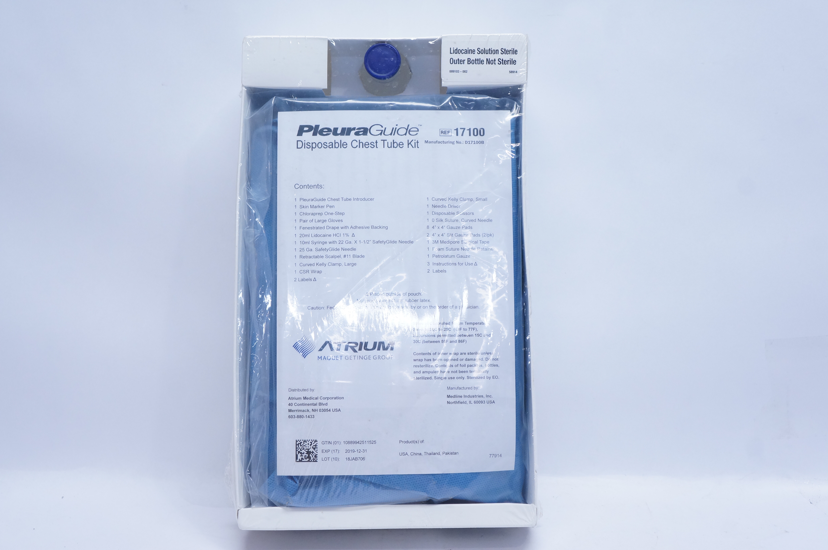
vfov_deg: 34.1
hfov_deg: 49.6
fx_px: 896
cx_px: 414
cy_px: 275
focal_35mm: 39
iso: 800
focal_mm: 26
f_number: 7.1
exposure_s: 1/50
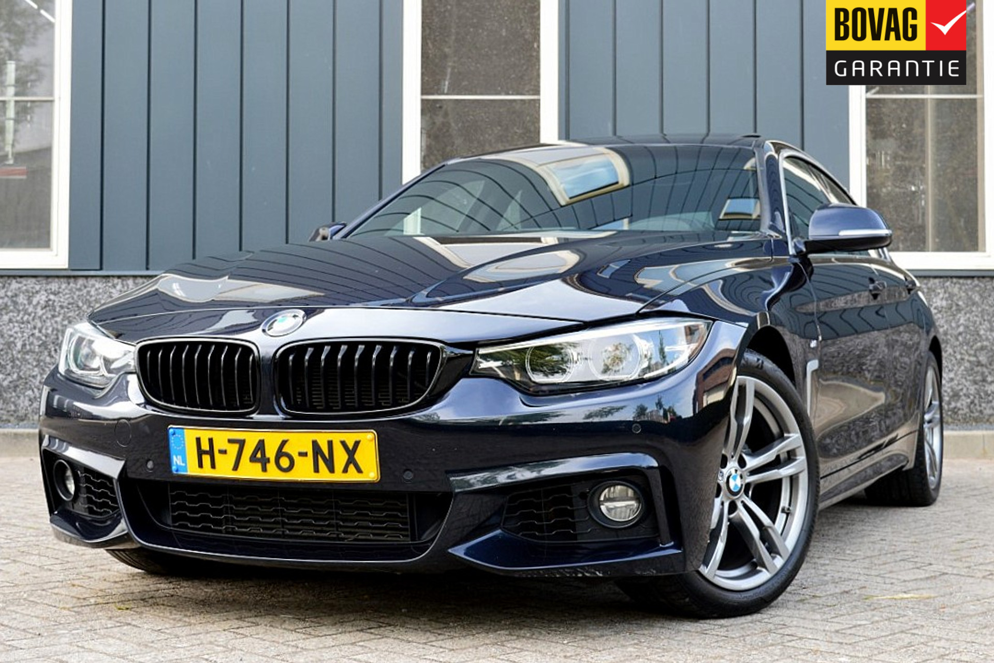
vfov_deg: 25.1
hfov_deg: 36.9
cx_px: 497
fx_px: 1491
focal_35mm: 54
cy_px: 332
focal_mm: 36
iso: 400
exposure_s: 1/100
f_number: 9
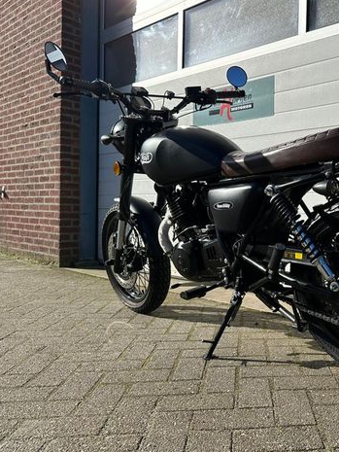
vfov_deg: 55.3
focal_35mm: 33
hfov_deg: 40.3
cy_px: 227
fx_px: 431
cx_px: 292
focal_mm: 6.86
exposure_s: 1/5848
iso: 80
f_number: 1.78
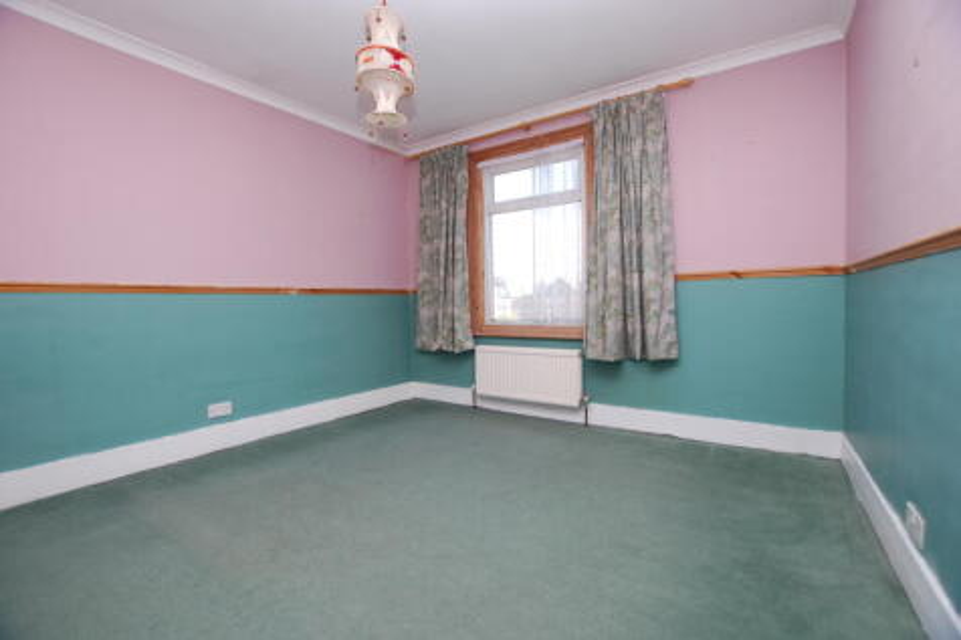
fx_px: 400
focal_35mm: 15
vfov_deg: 77.3
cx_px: 480
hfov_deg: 100.4
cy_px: 320
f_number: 4
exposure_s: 1/60
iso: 100
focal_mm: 10
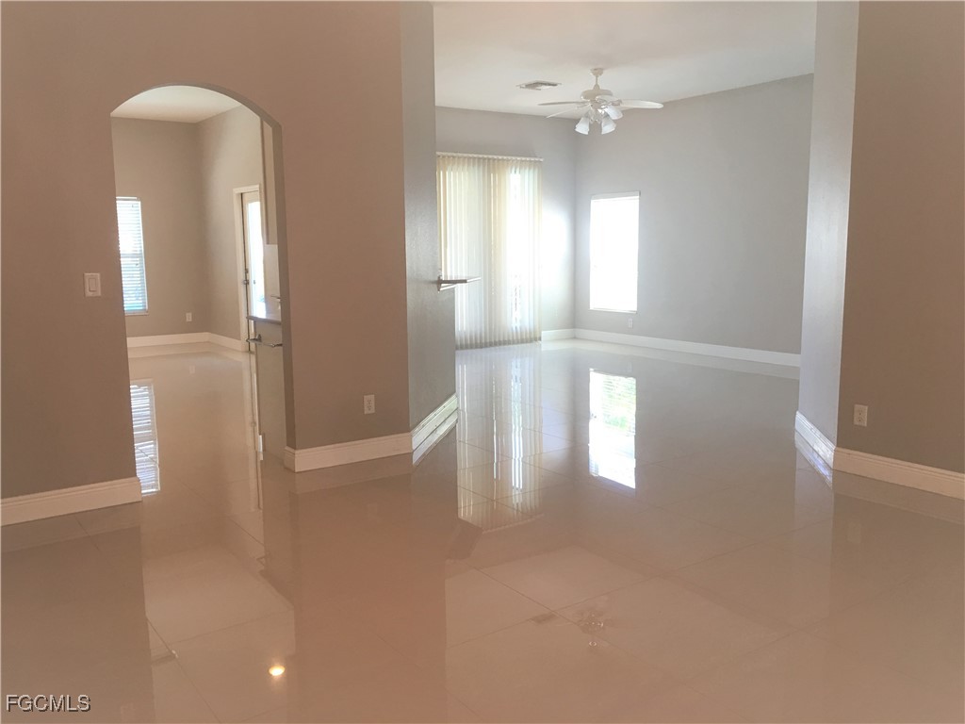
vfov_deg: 48.2
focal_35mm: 29
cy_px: 362
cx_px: 482
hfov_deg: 61.7
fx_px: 808
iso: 32
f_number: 2.2
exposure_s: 1/15
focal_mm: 4.15
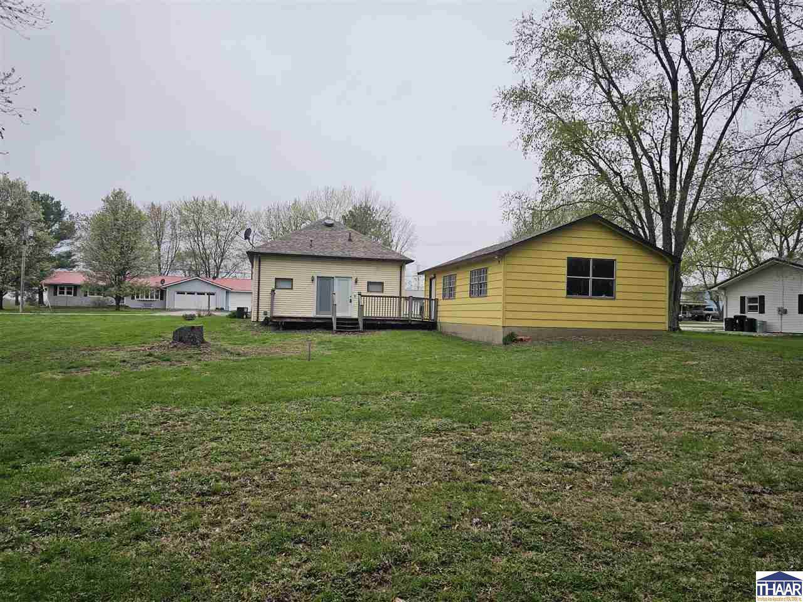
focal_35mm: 23
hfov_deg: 73.9
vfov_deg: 58.9
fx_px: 534
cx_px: 402
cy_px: 301
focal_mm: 6.3
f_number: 1.7
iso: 10
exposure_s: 1/193
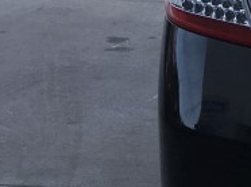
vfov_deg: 9.2
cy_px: 40
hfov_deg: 11.4
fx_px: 1159
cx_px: 471
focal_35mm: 160
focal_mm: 4.15
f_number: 2.2
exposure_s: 1/663
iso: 25
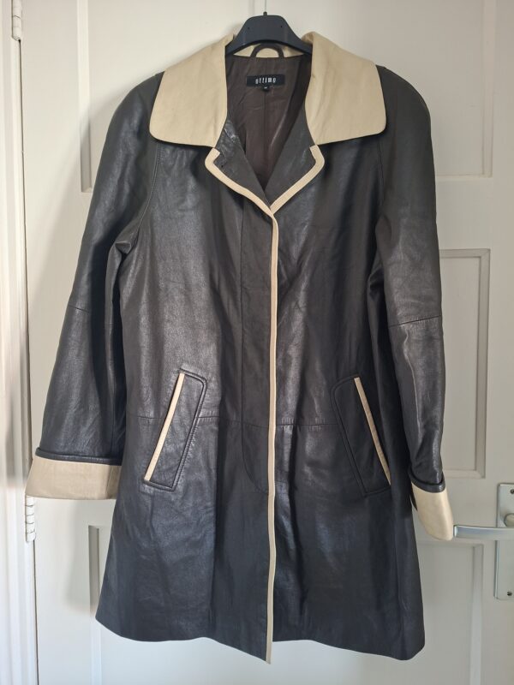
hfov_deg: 58.9
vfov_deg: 73.9
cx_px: 257
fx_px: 455
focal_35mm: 23
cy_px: 342
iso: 320
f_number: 1.8
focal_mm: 5.54
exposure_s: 1/33
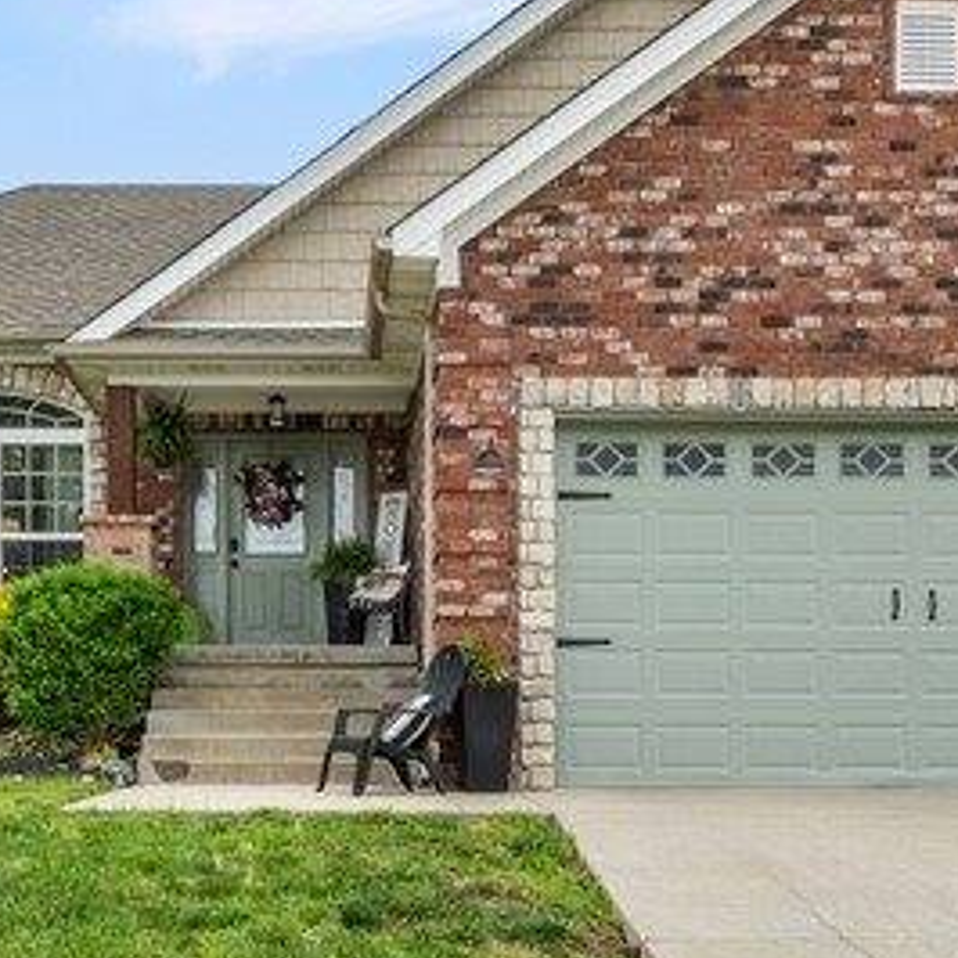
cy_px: 785
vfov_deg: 31.8
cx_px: 342
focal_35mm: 52
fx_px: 1628
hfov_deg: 32.6
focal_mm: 10
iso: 400
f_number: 11
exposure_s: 1/30
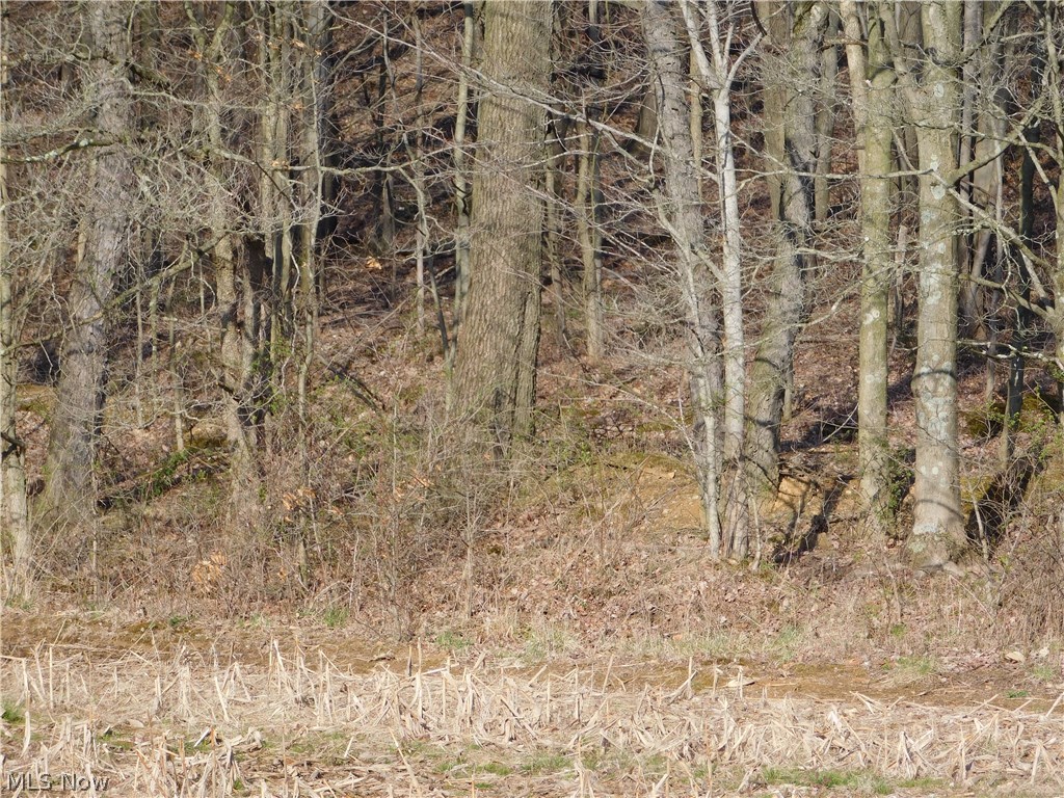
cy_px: 399
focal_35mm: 266
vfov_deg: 5.6
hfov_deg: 7.4
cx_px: 532
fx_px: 8176
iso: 125
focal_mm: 47.2
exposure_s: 1/320
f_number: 5.7
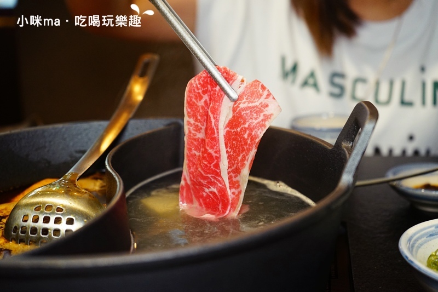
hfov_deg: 41.1
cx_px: 219
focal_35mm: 48
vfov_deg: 28.1
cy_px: 146
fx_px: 584
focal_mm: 48
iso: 2500
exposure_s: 1/60
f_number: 4.5
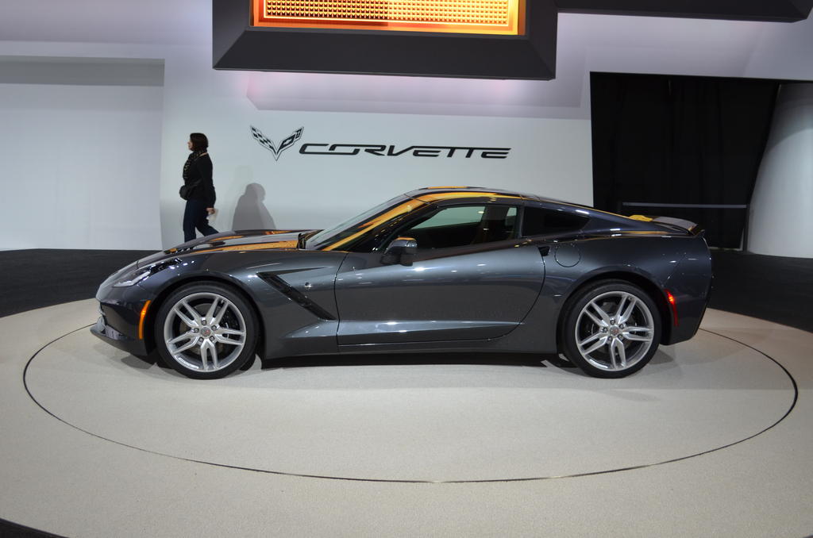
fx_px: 879
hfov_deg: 49.6
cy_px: 269
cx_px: 406
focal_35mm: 39
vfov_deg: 34.1
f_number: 4.2
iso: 500
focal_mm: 26
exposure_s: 1/200
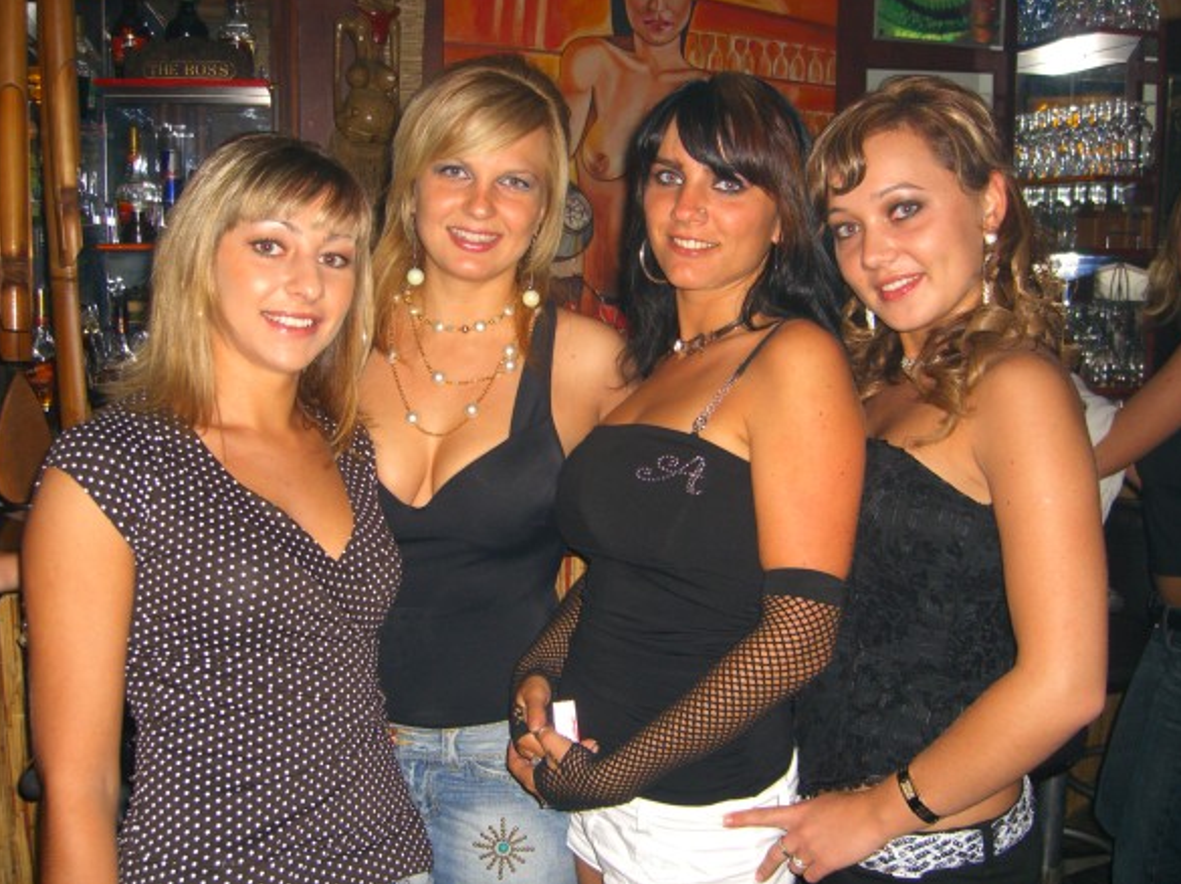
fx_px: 1330
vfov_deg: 36.8
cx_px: 585
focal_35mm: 39
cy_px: 432
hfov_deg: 47.9
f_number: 2.8
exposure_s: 1/60
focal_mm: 7.9
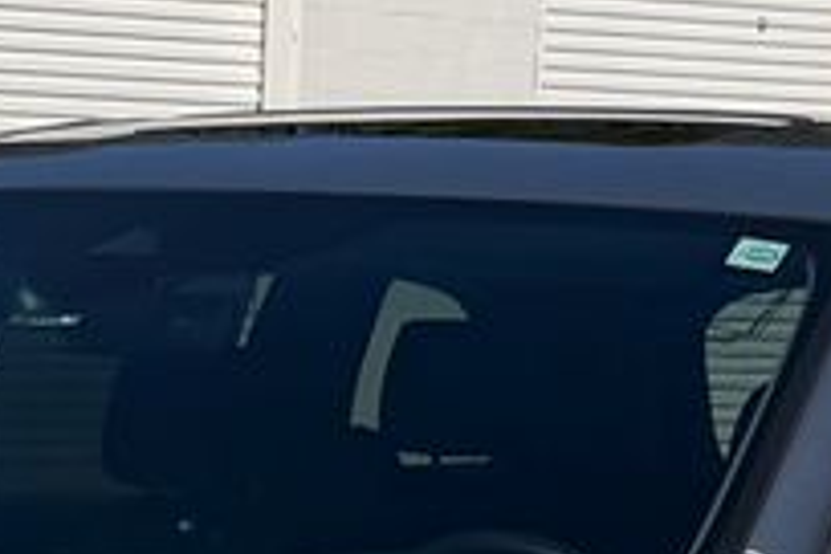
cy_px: 896
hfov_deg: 10.4
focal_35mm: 196
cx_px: -29
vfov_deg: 6.9
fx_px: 4524
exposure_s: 1/11905
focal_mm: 6.76
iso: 100
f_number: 1.78
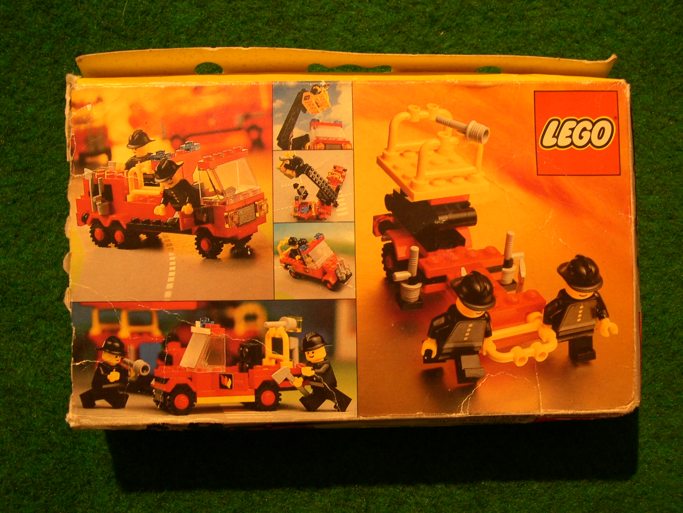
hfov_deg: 49.0
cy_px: 256
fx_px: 750
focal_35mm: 38
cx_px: 342
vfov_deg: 37.7
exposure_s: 1/5.9
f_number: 2.8
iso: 122
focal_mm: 8
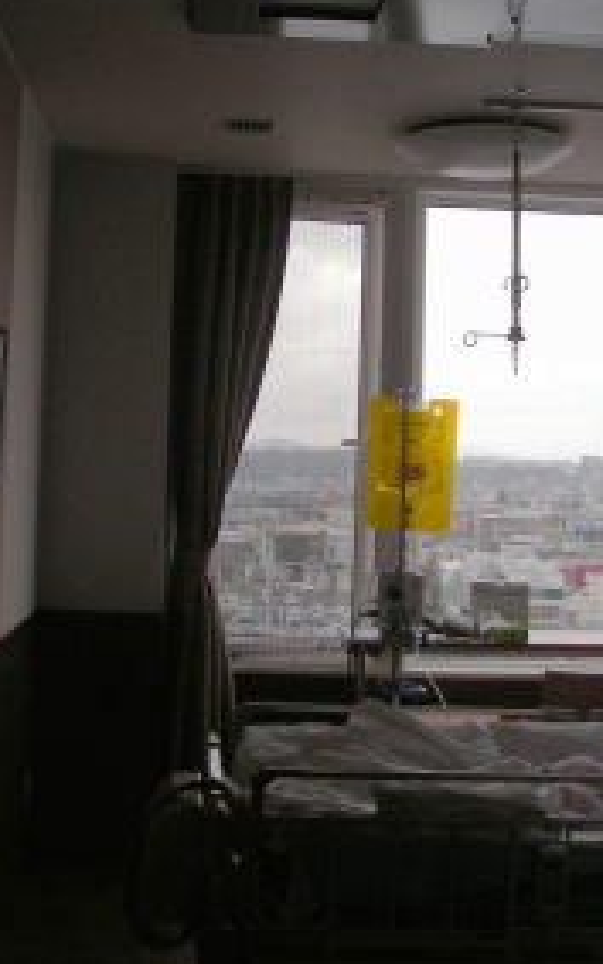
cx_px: 254
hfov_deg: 24.0
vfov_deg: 37.4
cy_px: 405
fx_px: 1419
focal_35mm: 54
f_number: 3.5
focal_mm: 6.3
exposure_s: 1/43
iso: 100
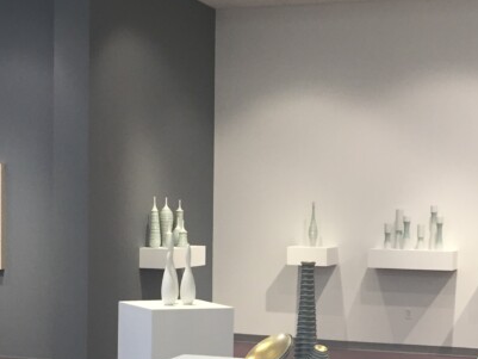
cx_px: 228
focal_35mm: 74
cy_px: 277
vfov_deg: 19.7
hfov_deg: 26.3
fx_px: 1022
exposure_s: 1/30
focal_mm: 4.15
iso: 50
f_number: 2.2
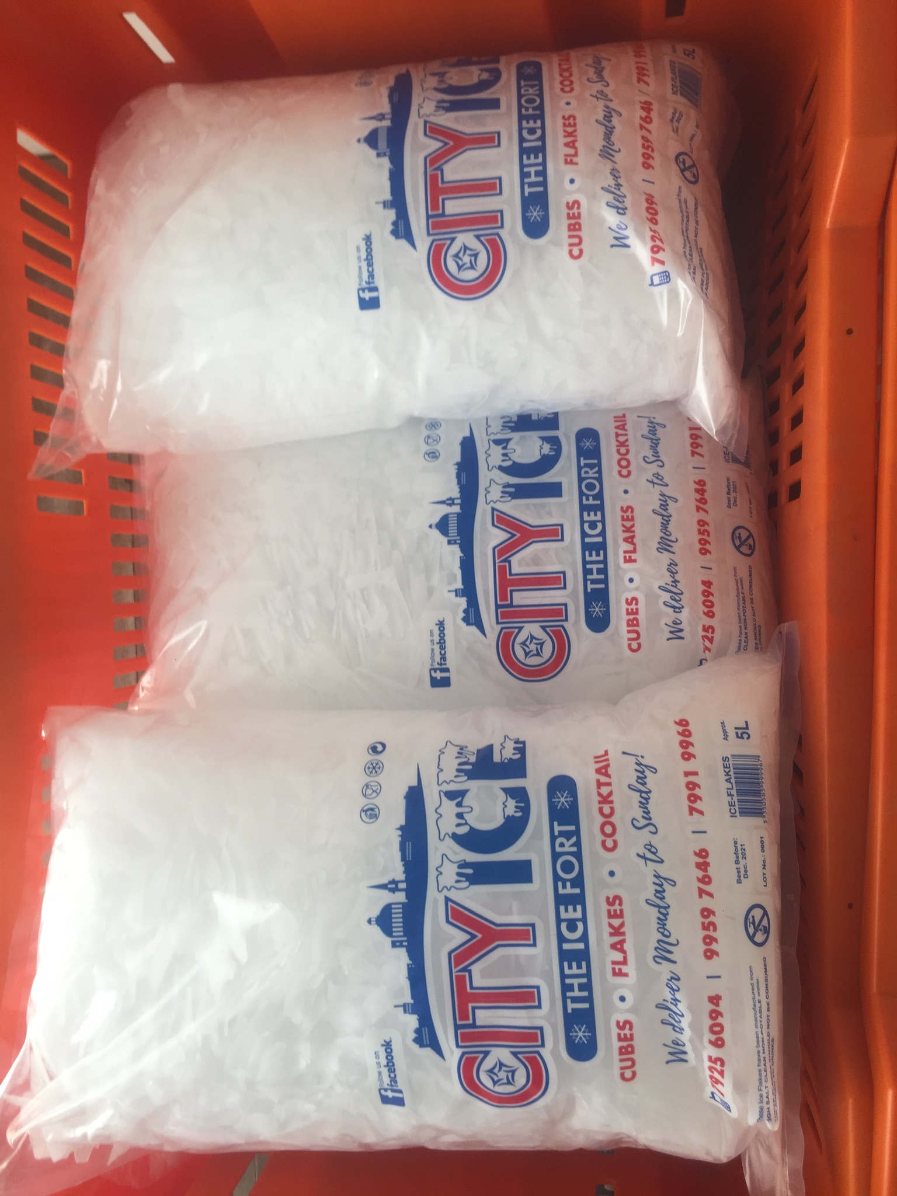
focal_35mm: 29
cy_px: 598
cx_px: 448
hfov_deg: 48.2
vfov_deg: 61.7
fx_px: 1002
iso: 32
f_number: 2.2
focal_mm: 4.15
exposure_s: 1/103
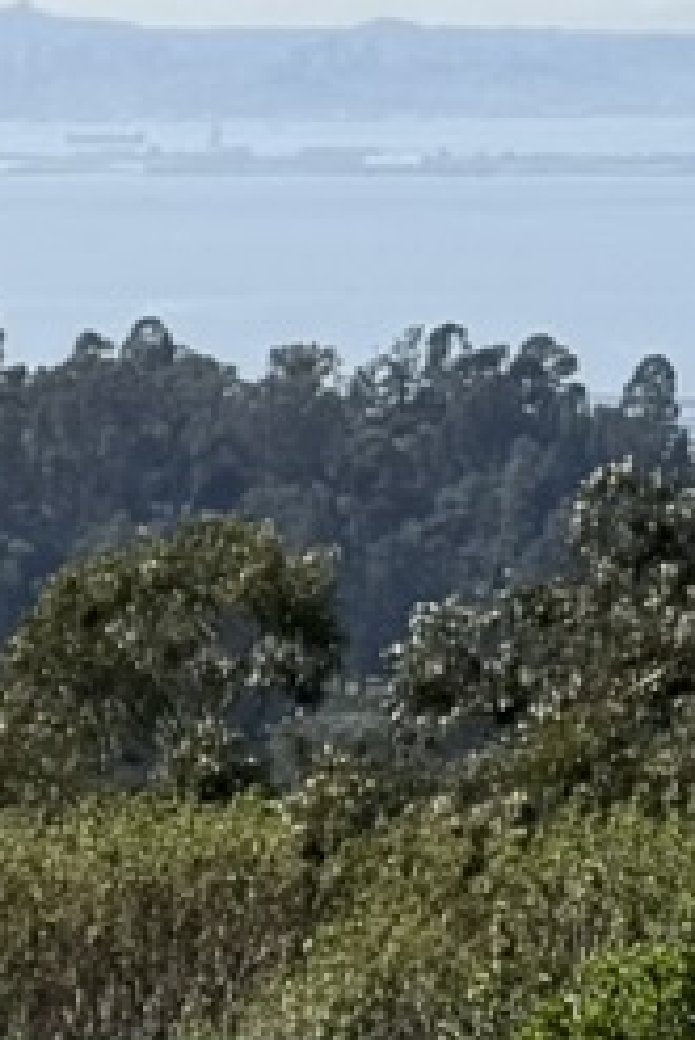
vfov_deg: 9.2
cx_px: -1845
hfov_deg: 5.9
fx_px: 5986
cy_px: 2206
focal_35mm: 207
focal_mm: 6.76
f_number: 1.78
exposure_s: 1/4167
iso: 80
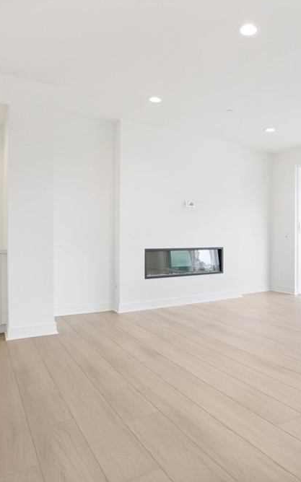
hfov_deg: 46.8
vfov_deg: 72.6
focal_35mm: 25
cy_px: 237
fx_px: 328
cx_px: 238
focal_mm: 16
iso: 400
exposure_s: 1/40
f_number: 7.1
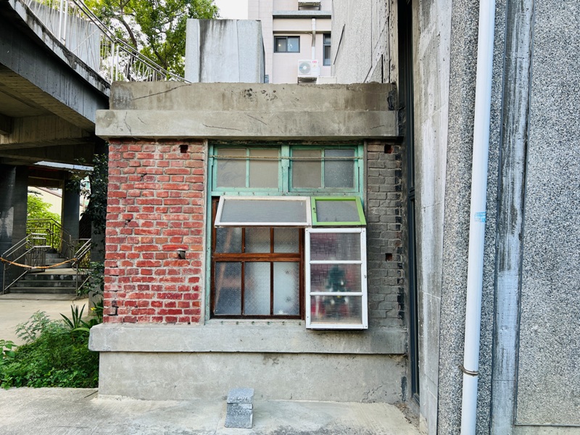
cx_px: 290
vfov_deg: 53.1
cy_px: 218
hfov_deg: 67.3
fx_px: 436
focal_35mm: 26
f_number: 1.5
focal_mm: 5.7
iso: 40
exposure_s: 1/278
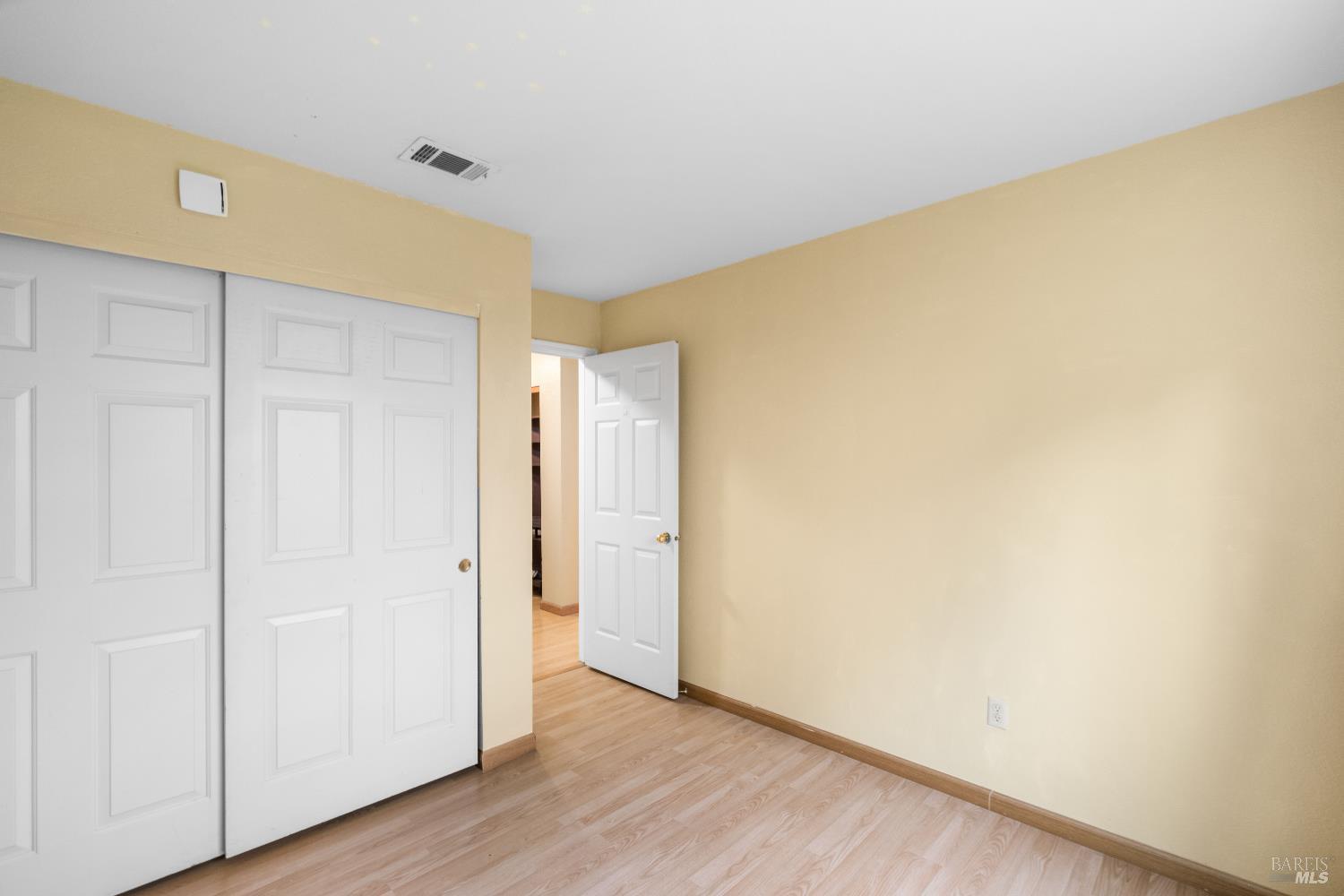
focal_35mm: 15
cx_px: 672
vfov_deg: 77.3
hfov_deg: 100.4
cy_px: 448
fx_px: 560
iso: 160
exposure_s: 1/6
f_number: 5
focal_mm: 10
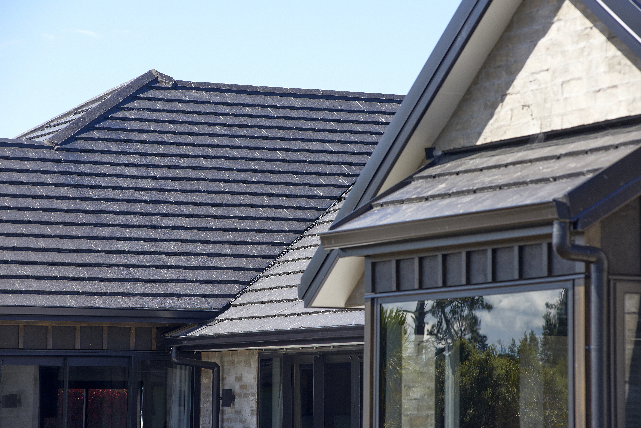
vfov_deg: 9.5
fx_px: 2582
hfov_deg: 14.1
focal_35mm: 145
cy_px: 214
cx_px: 320
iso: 320
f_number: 8
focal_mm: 145
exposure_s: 1/320
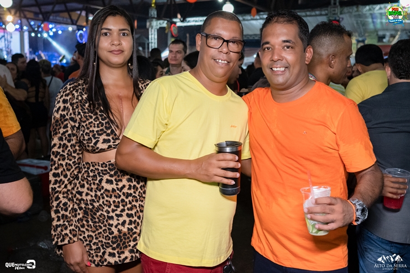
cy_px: 136
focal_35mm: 36
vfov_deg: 36.9
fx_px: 410
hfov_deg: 53.1
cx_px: 205
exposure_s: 1/320
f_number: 2.8
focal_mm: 24
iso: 2500
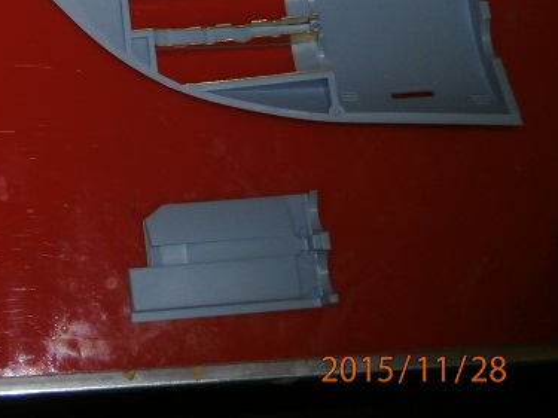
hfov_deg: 23.0
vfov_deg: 17.8
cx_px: -21
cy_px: 16
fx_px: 1305
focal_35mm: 81
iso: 200
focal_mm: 6.67
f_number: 3.9
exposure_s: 1/40
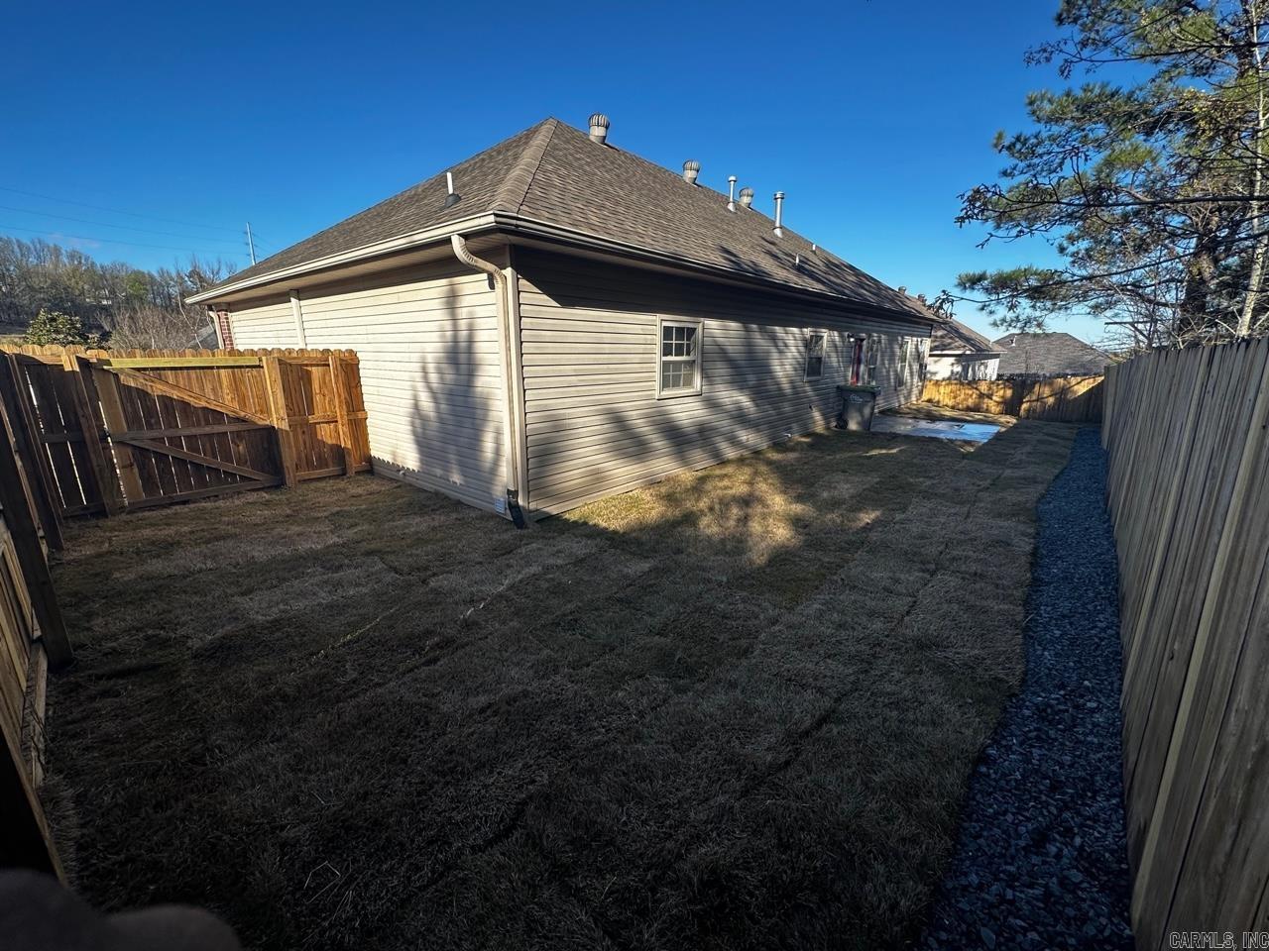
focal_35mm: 14
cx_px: 634
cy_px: 476
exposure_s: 1/1114
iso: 50
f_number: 2.2
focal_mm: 2.22
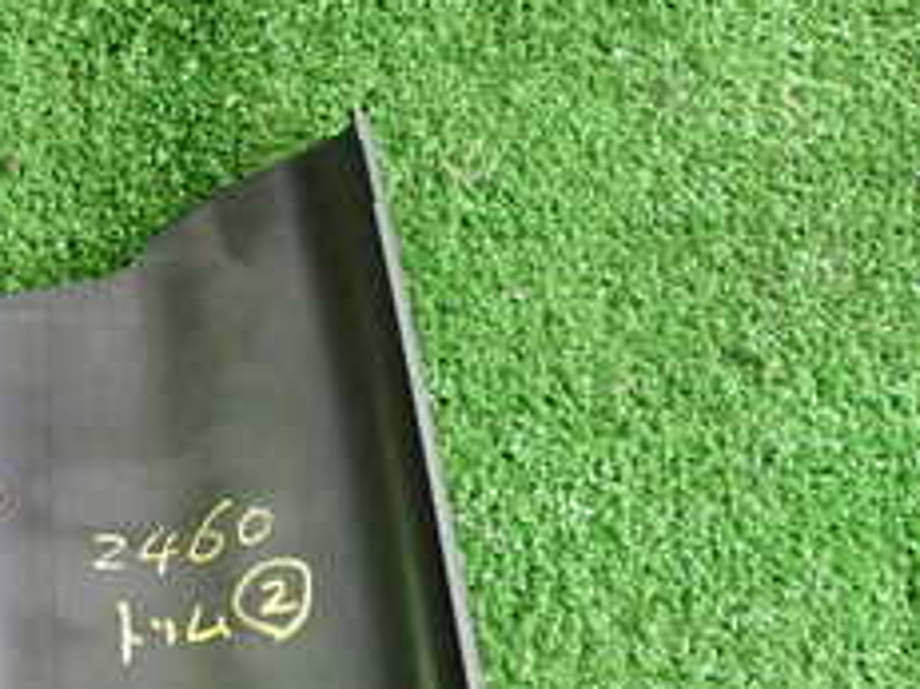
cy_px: 781
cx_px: 131
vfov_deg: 21.3
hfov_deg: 28.9
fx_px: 1727
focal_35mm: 65
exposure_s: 1/80
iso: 500
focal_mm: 4.5
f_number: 2
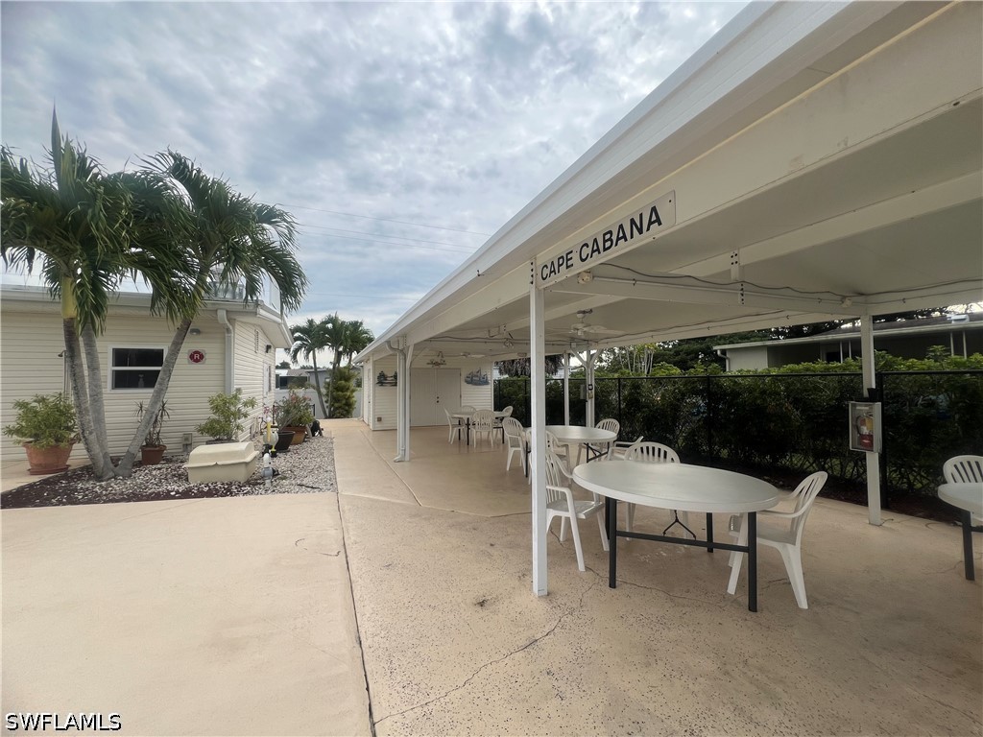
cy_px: 368
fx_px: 369
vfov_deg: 89.9
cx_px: 492
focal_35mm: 13
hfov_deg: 106.2
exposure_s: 1/943
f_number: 1.8
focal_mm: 1.57
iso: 32
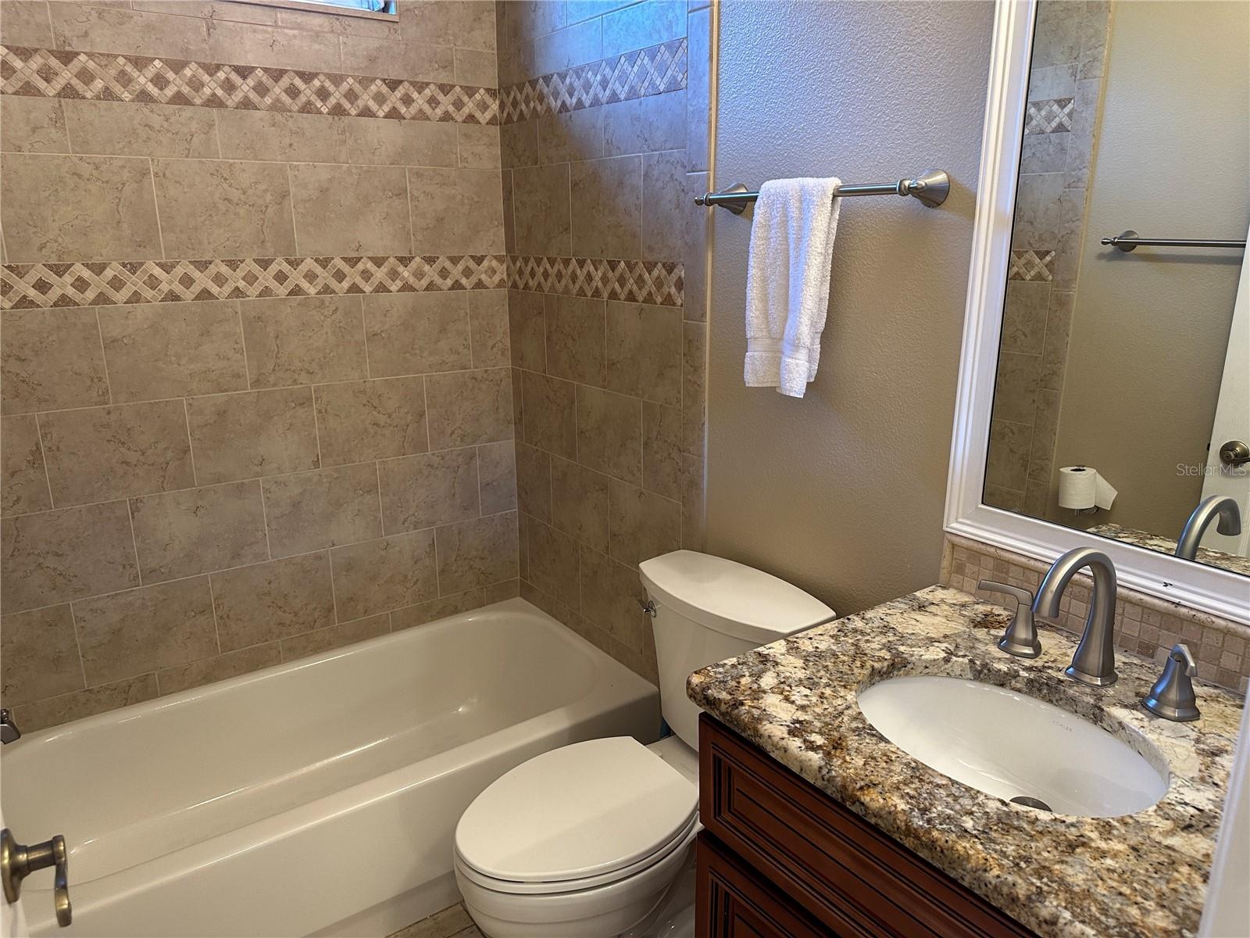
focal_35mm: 24
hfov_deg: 71.6
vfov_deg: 56.8
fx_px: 867
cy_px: 469
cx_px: 625
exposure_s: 1/60
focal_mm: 6.86
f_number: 1.78
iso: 200
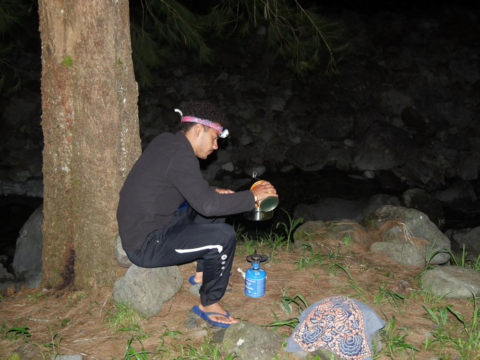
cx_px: 240
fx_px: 582
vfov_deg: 34.3
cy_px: 180
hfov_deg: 44.8
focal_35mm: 42
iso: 1600
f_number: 4
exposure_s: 1/60
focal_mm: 21
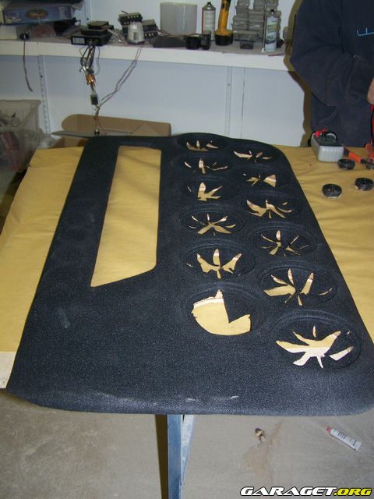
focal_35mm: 38
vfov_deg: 49.0
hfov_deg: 37.7
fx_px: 547
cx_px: 187
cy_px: 250
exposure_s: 1/60
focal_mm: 6.3
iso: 80
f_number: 2.8
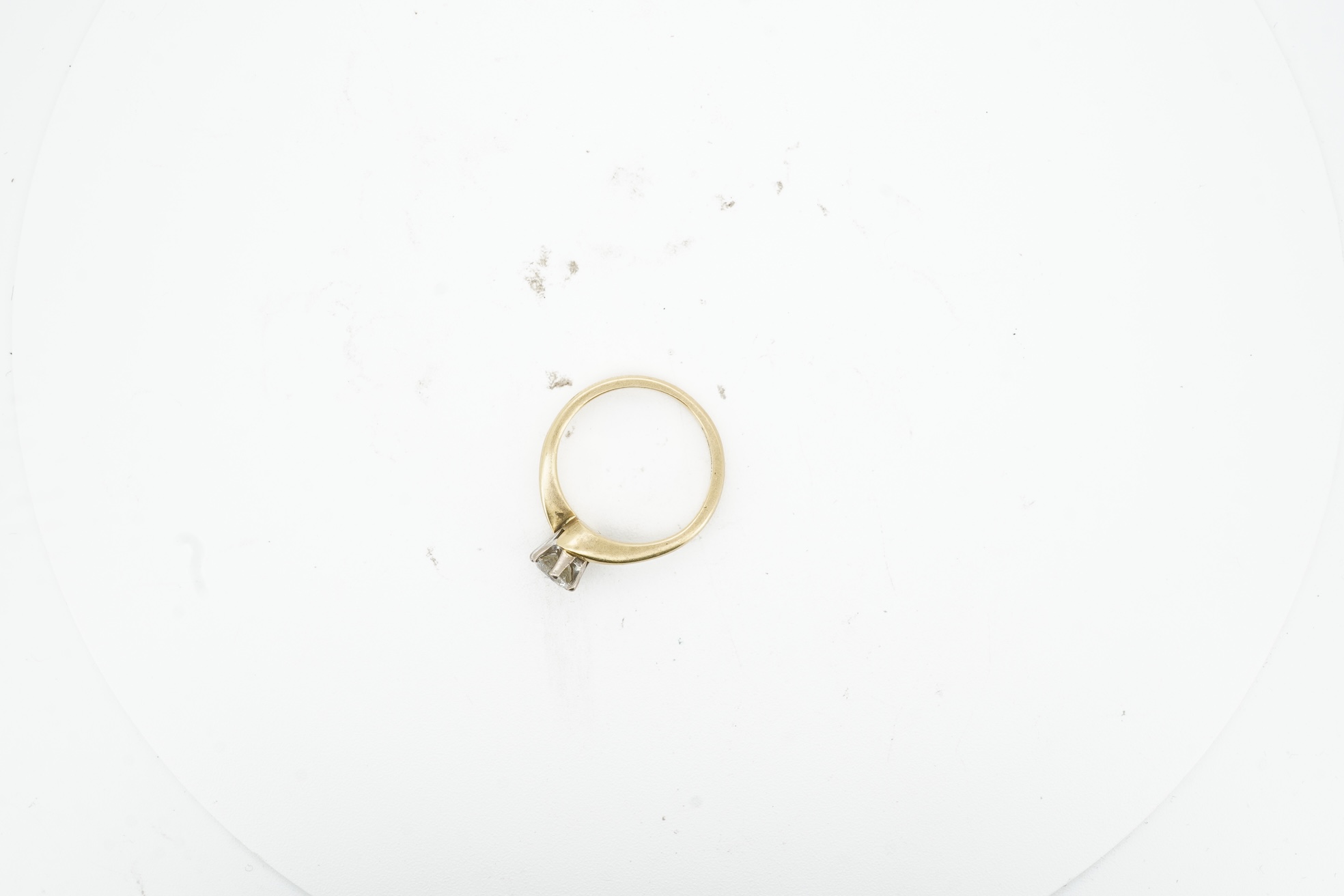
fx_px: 1680
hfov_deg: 43.6
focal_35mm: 45
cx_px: 672
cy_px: 448
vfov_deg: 29.9
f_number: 22
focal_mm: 30
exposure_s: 1/50
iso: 125
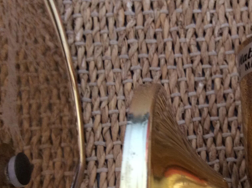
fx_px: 400
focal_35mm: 55
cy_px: 110
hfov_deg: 34.1
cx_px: 195
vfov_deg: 26.4
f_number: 2.4
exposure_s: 1/25
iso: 125
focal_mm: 3.3
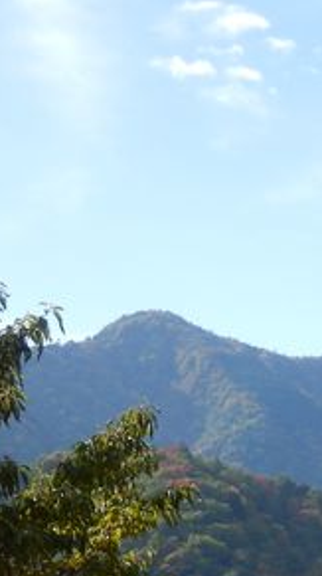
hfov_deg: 8.7
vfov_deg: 16.0
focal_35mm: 132
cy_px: 554
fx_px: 2010
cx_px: 644
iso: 80
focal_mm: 7.9
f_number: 4.2
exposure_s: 1/320
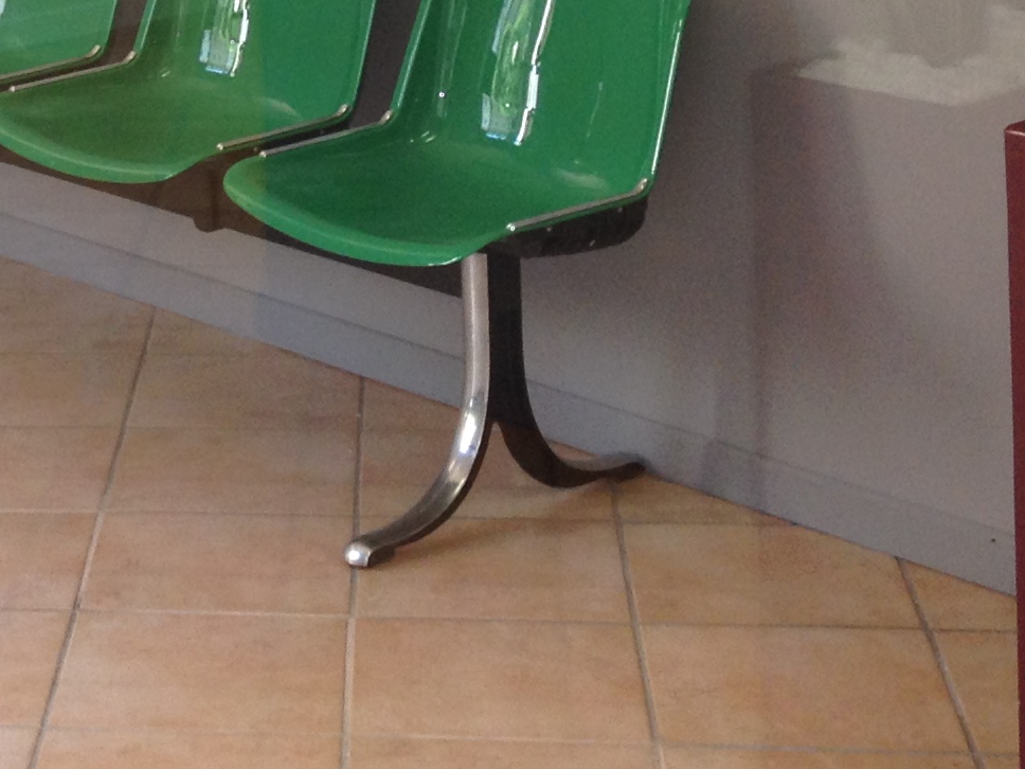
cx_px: 10
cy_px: -403
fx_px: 3494
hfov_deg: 16.4
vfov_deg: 12.0
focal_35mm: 118
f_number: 2.4
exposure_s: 1/20
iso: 80
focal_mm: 4.28
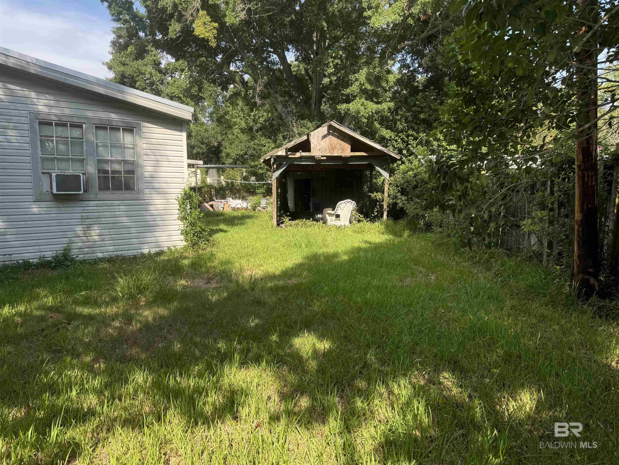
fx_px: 429
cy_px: 232
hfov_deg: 71.6
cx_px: 310
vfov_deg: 56.8
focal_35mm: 24
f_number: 1.78
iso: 80
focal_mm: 6.76
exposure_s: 1/842
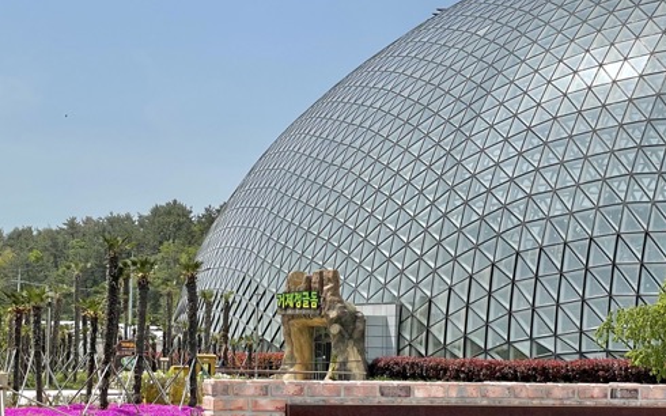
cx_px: 337
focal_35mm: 72
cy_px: 272
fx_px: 1307
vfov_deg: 18.0
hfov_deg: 28.6
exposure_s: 1/2083
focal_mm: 6
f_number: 2
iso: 25
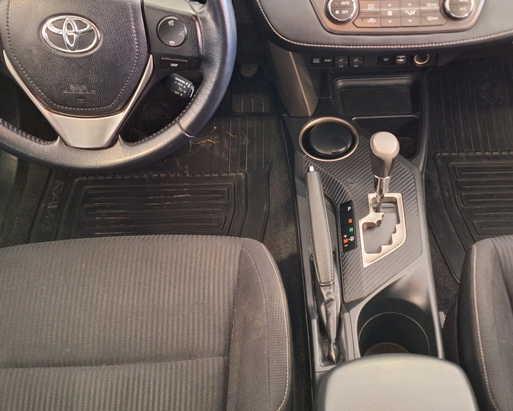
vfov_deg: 34.0
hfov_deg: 41.7
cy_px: 155
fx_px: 668
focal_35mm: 44
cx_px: 318
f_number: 1.8
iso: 400
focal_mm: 5.54
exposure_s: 1/20
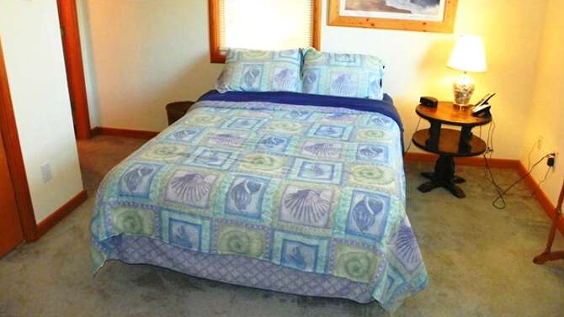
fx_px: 449
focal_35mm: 30
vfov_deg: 38.7
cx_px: 281
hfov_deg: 64.3
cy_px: 118
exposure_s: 1/40
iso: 160
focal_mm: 4.8
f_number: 2.8
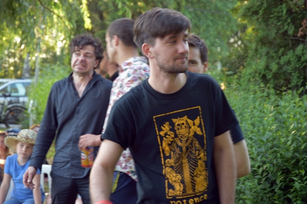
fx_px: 1087
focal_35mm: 128
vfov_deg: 10.7
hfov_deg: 16.1
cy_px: 102
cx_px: 154
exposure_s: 1/25
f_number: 5.6
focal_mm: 85
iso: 200
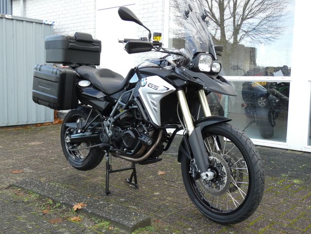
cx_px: 156
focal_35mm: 41
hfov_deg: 45.8
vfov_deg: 35.1
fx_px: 368
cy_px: 117
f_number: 3.6
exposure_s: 1/80
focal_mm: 7.3
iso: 200
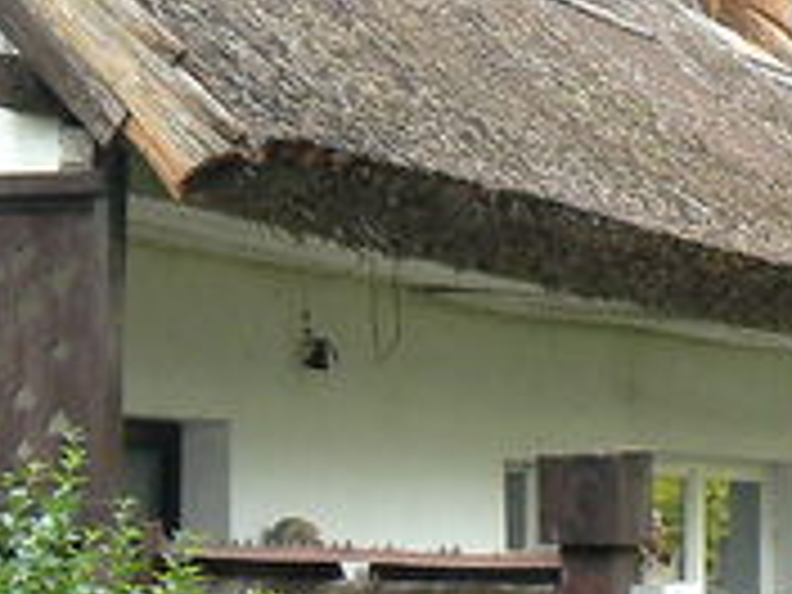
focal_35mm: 164
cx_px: 634
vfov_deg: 9.0
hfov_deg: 12.0
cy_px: 18
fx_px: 3752
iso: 100
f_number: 8
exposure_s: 1/15
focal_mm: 6
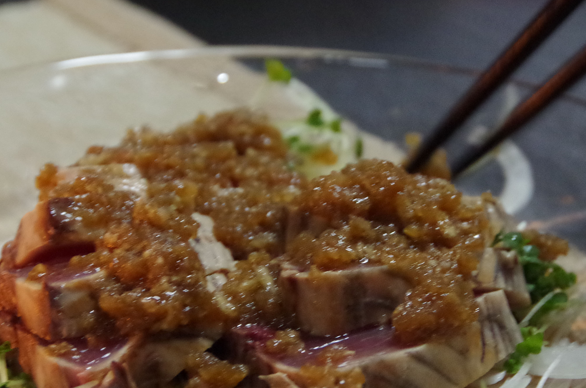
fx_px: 3037
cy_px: 222
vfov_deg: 7.3
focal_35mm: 187
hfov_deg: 11.0
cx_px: 377
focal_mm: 68
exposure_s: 1/25
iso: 3200
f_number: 5.6
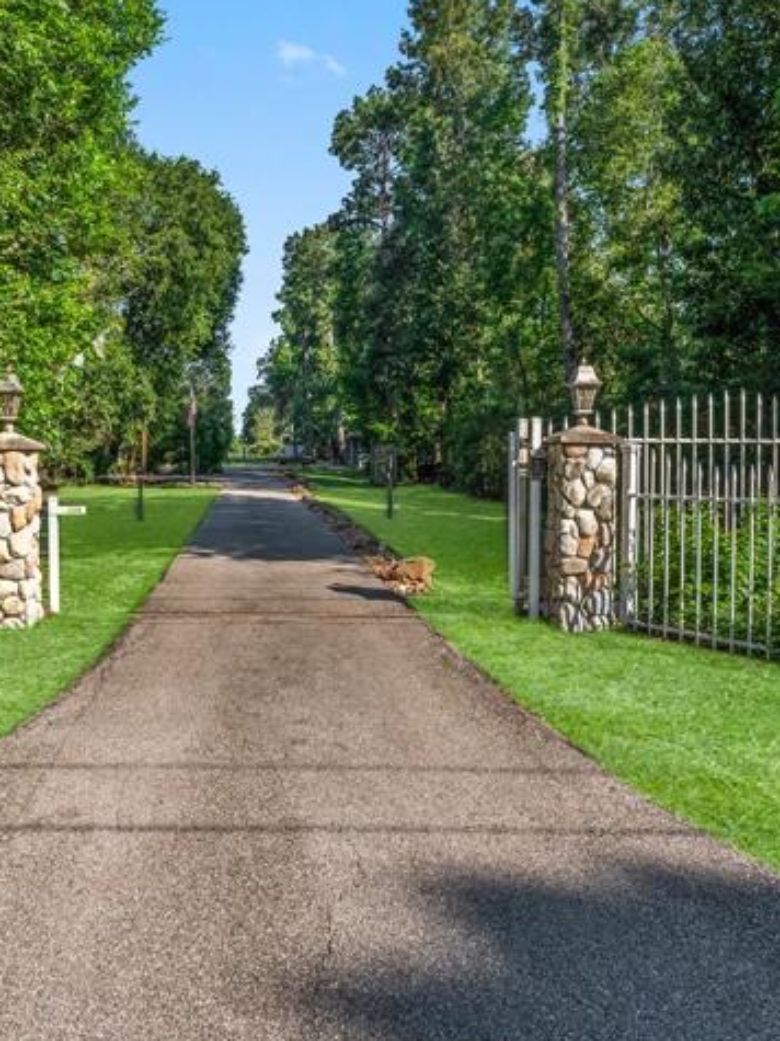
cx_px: 267
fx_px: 915
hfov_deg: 45.5
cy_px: 478
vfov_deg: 59.2
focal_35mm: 30
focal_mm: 14.7
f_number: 7.1
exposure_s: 1/1600
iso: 640
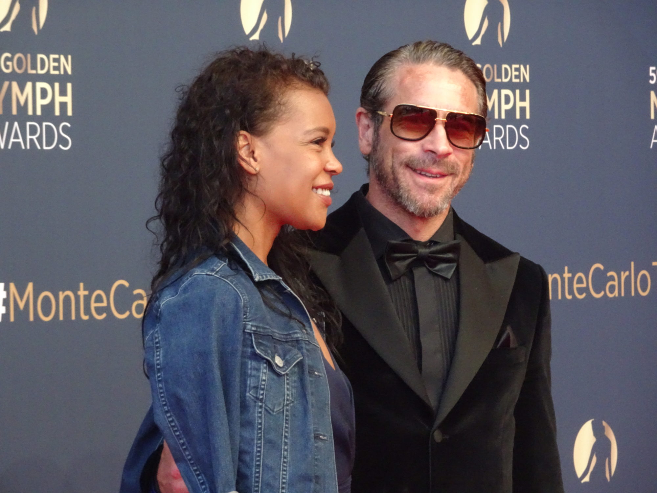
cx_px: 328
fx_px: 4688
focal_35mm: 247
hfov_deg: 8.0
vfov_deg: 6.0
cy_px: 246
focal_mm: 42.14
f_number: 6.3
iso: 1600
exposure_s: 1/250
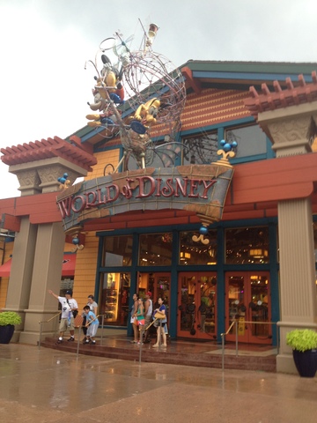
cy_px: 212
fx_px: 427
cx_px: 158
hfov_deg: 40.7
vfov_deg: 52.6
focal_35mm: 35
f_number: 2.4
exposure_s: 1/30
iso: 50
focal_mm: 4.28
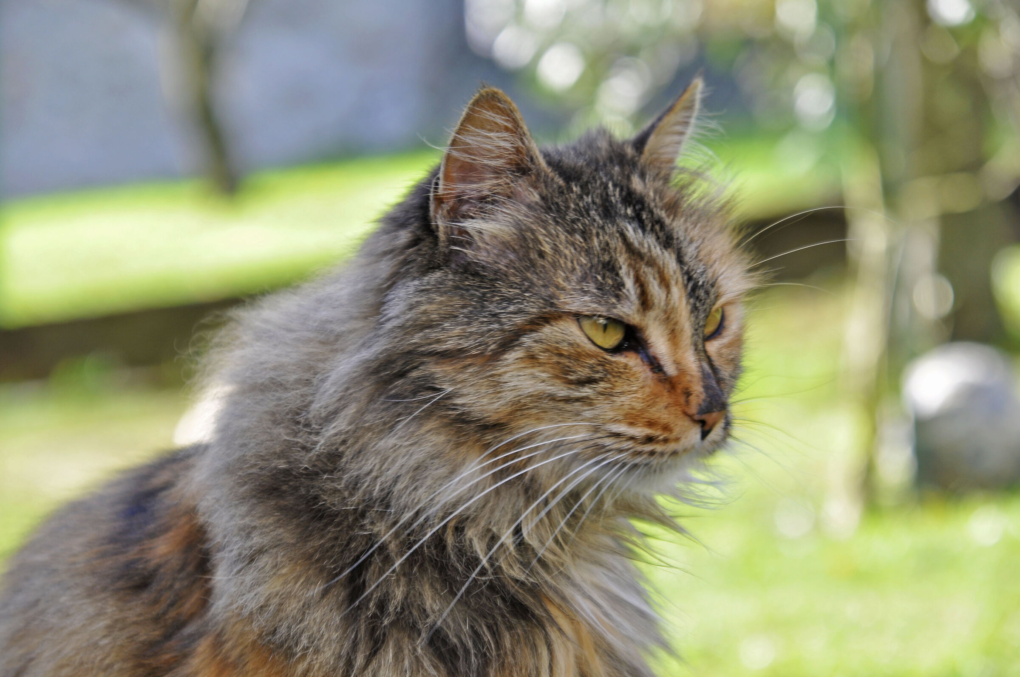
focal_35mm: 105
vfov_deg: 13.0
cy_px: 338
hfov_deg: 19.5
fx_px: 2971
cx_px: 510
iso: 200
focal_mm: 70
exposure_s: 1/100
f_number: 4.5
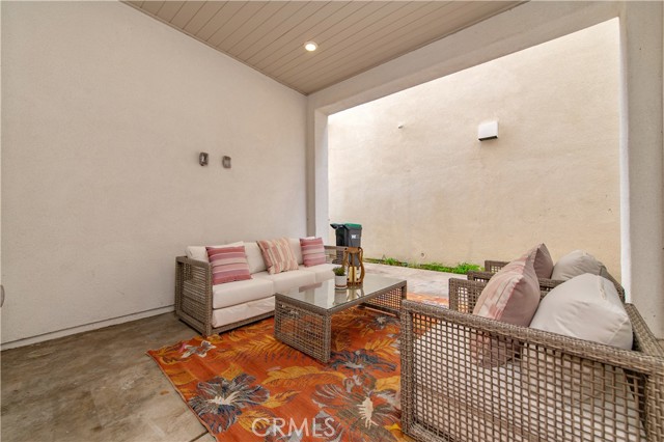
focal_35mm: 14
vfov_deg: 81.1
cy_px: 221
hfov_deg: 104.3
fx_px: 258
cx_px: 332
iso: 200
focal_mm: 14
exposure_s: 1/125
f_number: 5.6
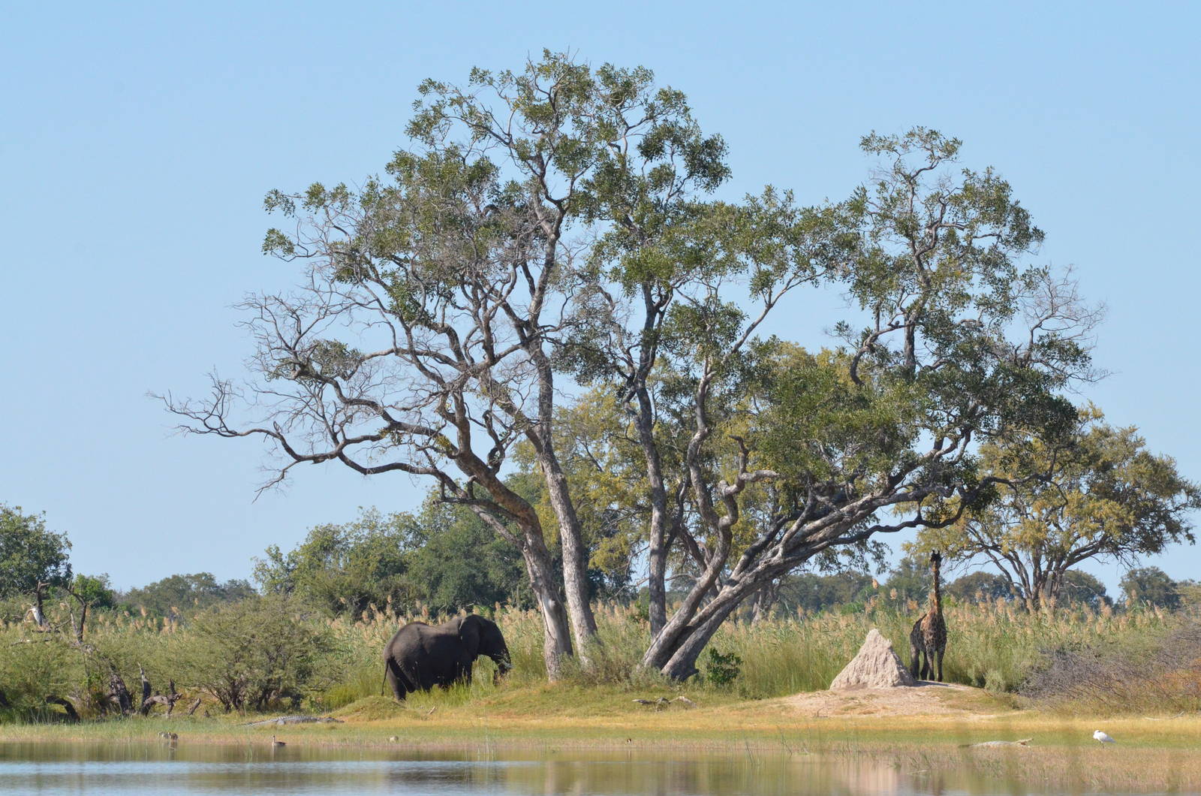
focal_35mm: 345
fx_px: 11487
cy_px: 398
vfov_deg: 4.0
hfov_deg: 6.0
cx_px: 600
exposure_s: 1/2500
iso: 2500
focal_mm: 230
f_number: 13
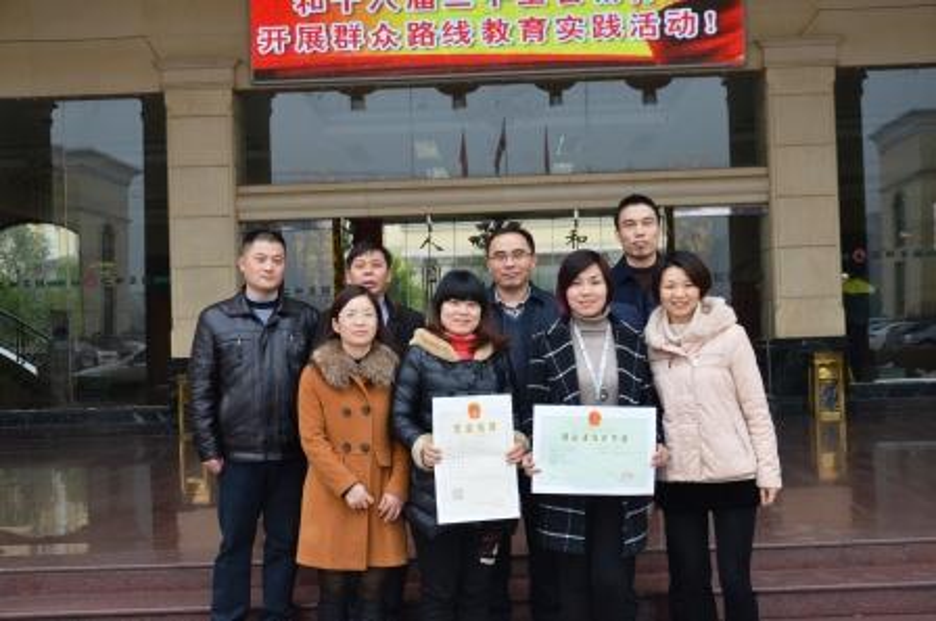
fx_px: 1246
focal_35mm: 48
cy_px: 310
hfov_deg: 41.2
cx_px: 468
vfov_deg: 28.0
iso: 320
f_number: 5.6
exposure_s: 1/125
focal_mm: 32
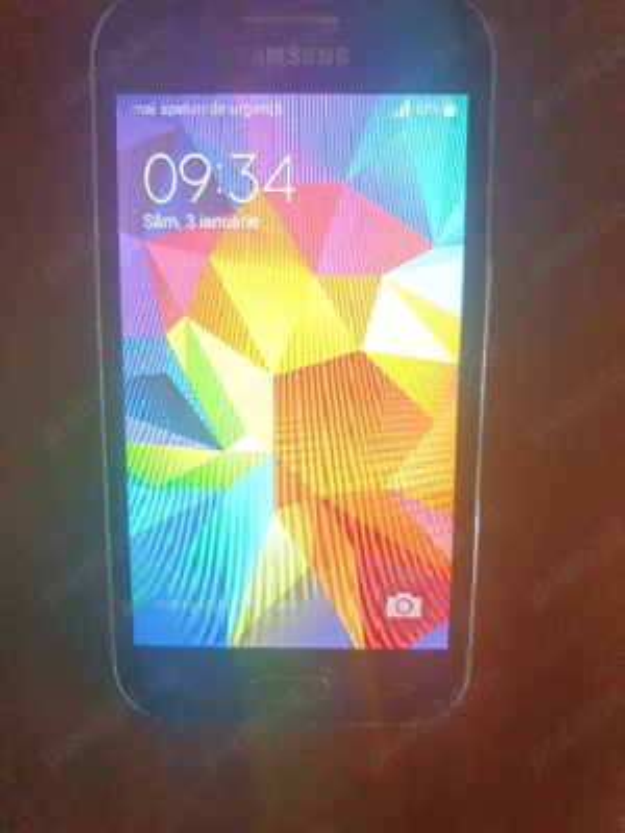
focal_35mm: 26
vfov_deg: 67.3
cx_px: 312
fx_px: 626
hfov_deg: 53.1
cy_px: 416
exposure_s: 1/100
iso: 160
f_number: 2.4
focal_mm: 4.32
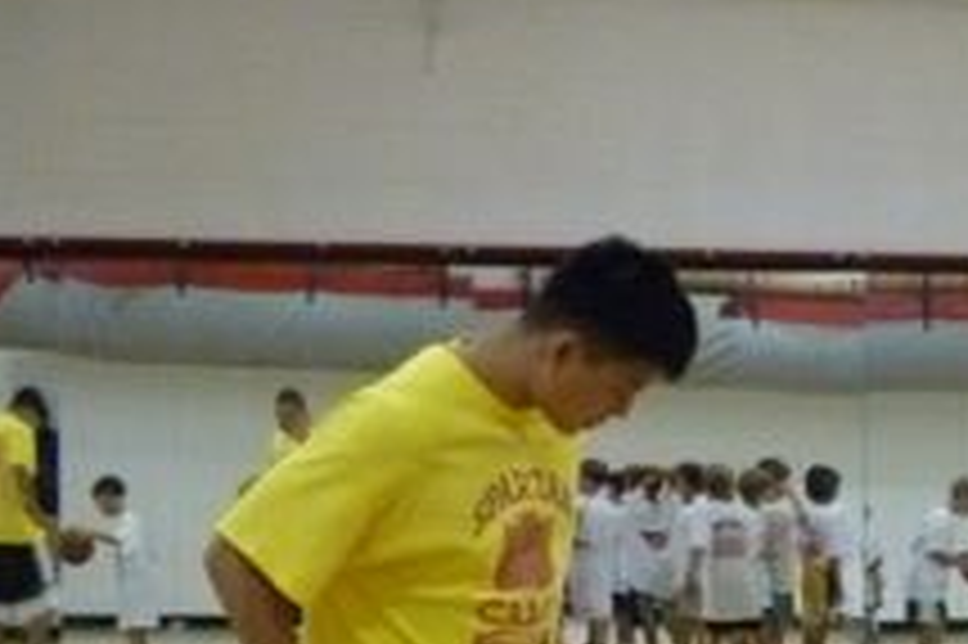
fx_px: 3896
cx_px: 1013
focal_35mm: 145
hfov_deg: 13.9
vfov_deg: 9.3
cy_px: 829
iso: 800
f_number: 3.9
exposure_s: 1/100
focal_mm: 9
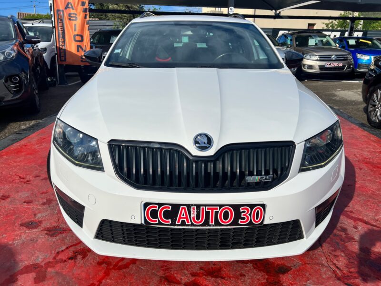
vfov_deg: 53.1
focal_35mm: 26
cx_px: 190
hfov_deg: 67.3
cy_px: 143
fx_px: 286
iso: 50
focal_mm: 5.7
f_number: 1.5
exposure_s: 1/8000
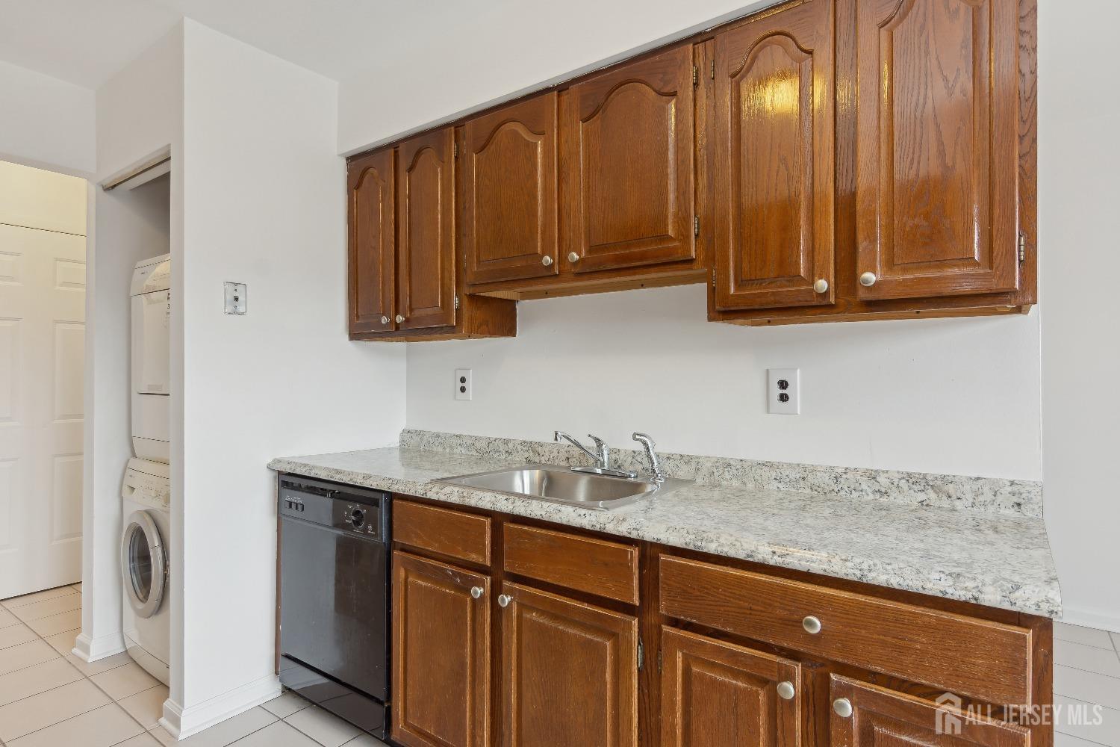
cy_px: 374
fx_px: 560
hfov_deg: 90.0
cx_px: 560
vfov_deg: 67.4
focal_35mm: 18
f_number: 8
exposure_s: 1/5
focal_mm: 12
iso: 100
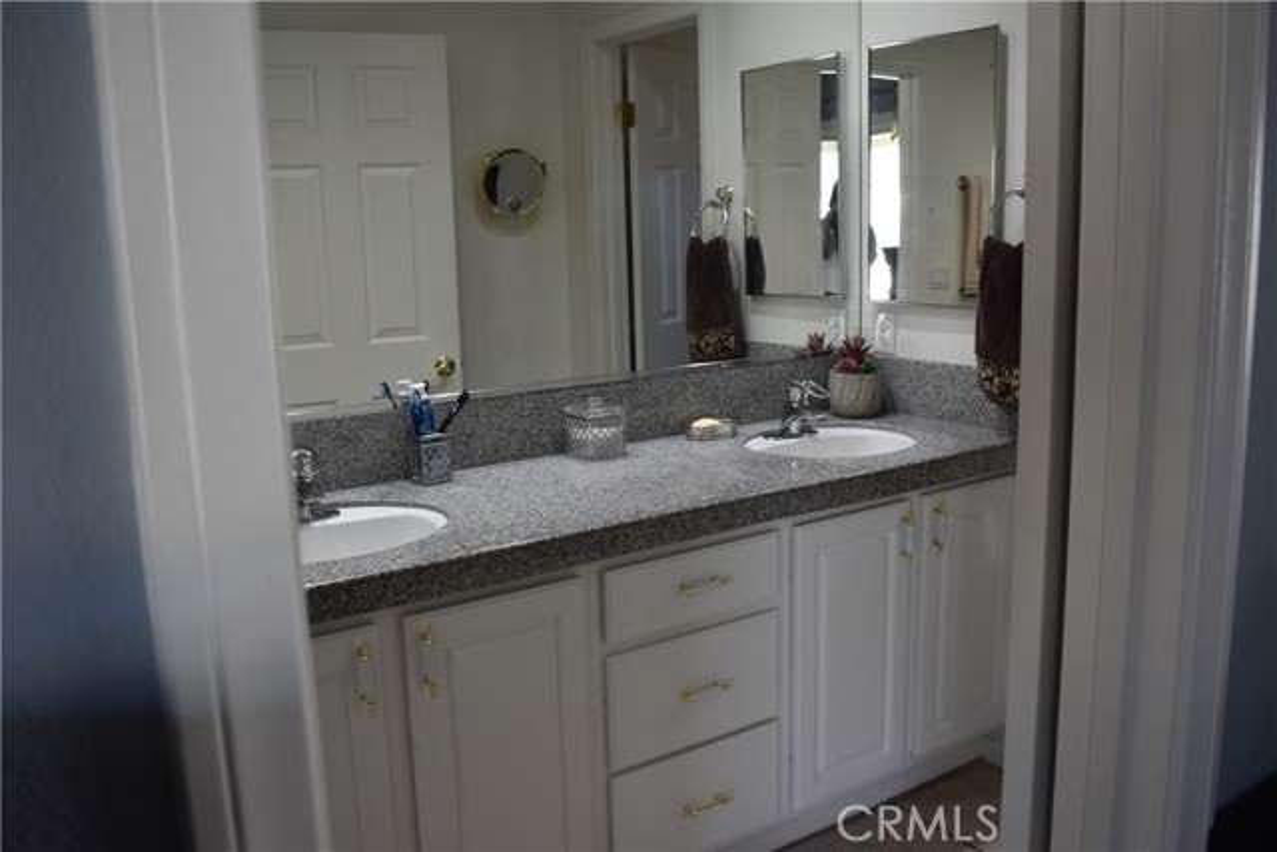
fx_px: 1064
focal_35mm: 30
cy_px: 426
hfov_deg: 61.9
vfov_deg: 43.6
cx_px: 638
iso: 400
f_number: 5
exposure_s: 1/100
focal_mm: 20
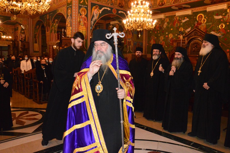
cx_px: 115
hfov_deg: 67.4
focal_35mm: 27
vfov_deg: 47.9
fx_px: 172
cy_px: 76
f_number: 11
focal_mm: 18
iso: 6400
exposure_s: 1/60
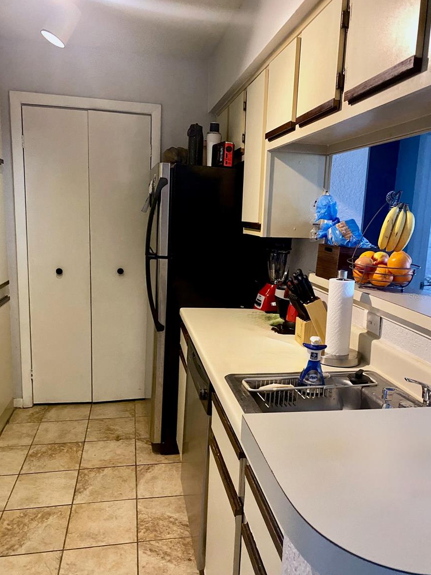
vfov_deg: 65.3
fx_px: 448
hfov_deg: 51.4
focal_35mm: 27
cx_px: 220
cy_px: 296
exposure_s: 1/40
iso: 320
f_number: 1.8
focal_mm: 4.25
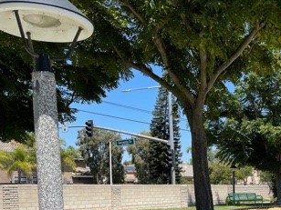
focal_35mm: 54
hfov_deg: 32.8
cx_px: 278
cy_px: 203
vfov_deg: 25.9
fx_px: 438
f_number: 1.6
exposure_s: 1/2597
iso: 32
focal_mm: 5.1
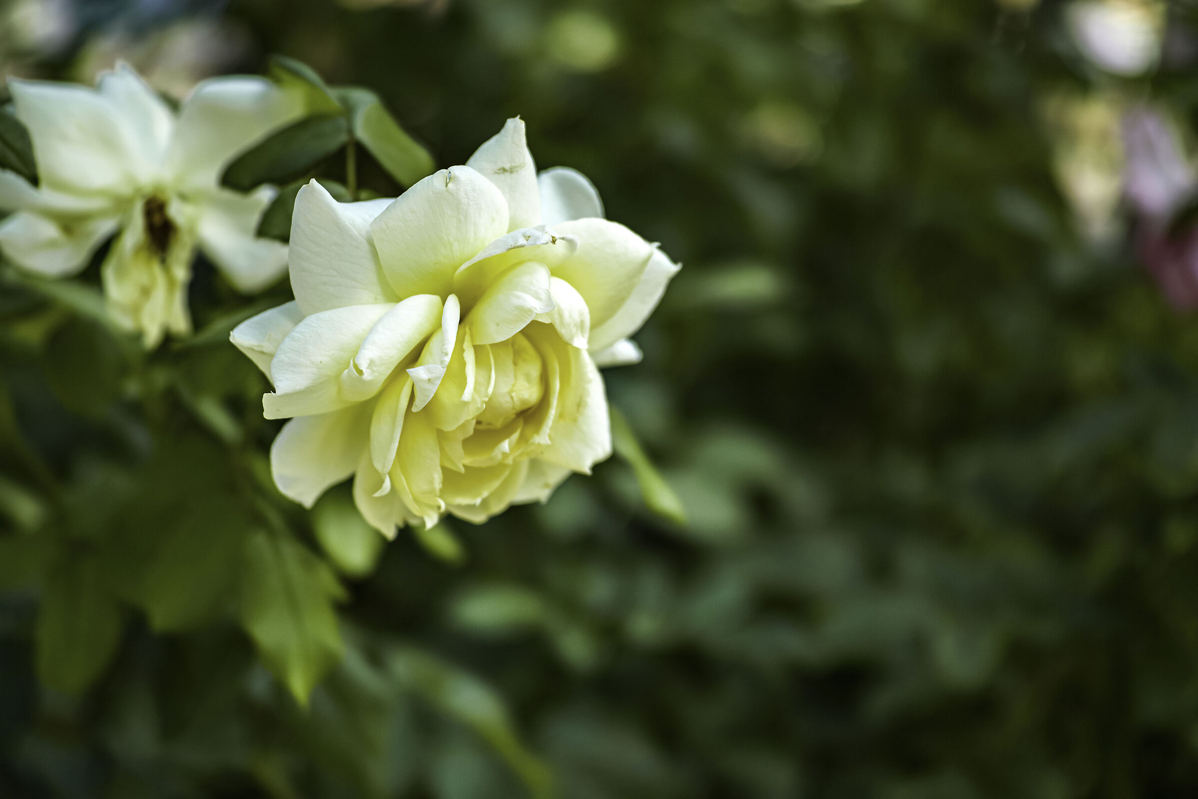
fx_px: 2496
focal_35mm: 75
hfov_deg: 27.0
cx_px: 599
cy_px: 400
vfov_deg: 18.2
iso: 200
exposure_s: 1/800
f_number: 2.8
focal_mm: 50
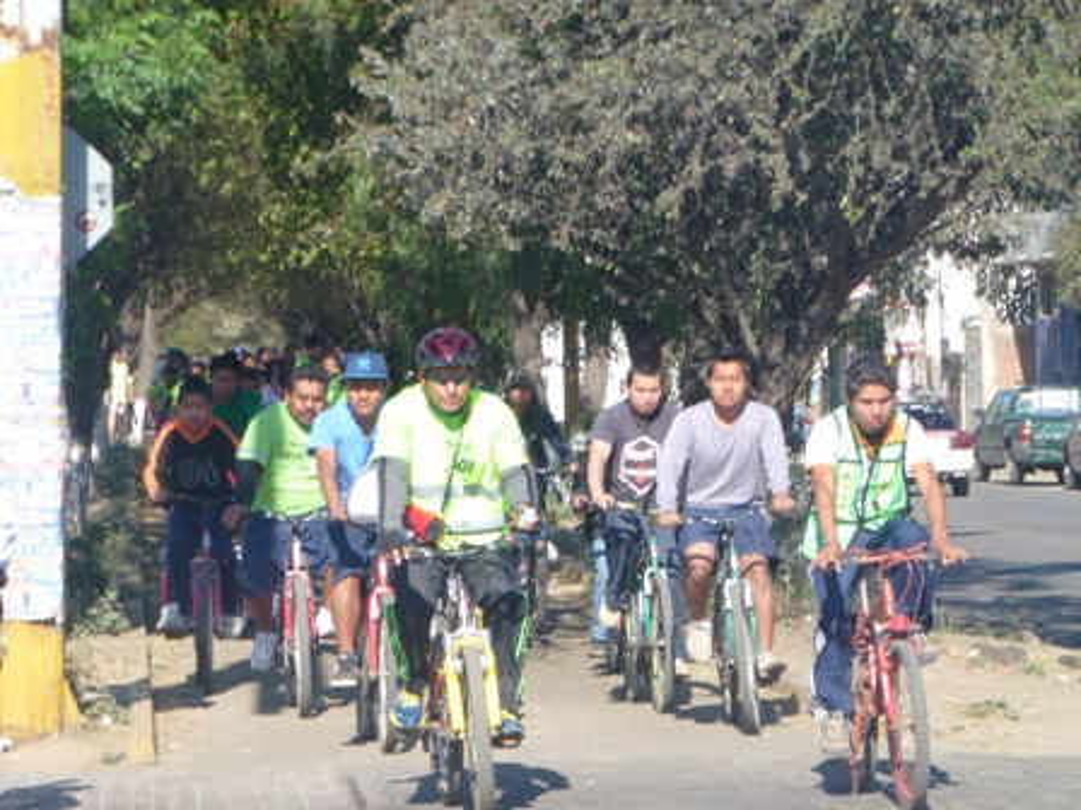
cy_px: 405
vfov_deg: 7.5
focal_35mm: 197
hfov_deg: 10.0
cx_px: 540
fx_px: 6152
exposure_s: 1/250
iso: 100
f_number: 5.5
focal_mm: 35.2
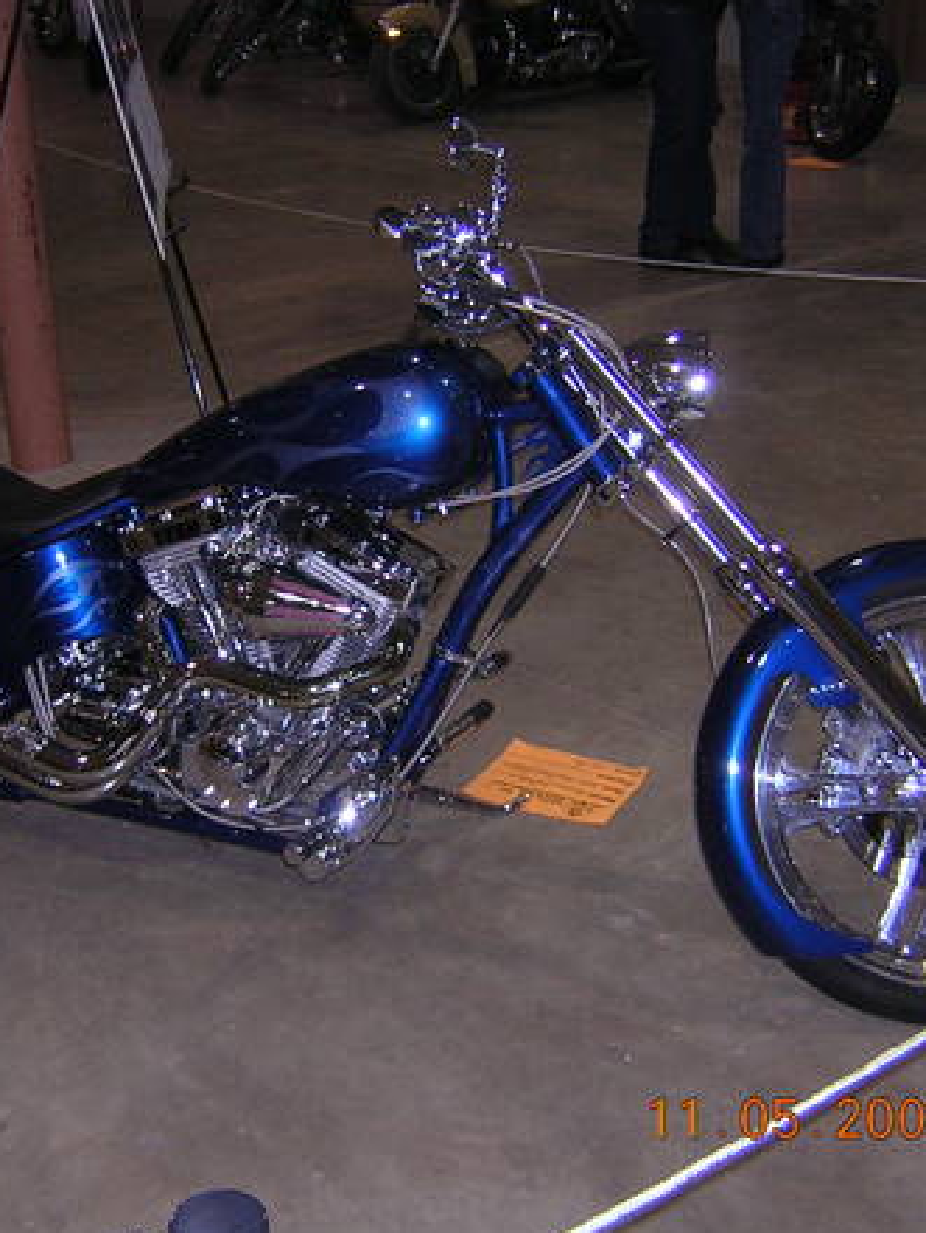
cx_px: 403
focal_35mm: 49
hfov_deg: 29.7
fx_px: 1747
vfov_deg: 38.9
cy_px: 621
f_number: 2.6
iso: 237
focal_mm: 4.7
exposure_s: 1/60.1
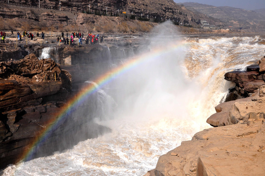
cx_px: 132
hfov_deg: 49.6
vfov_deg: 34.1
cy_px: 88
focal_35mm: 39
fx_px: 287
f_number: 11
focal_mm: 26
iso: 200
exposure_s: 1/500
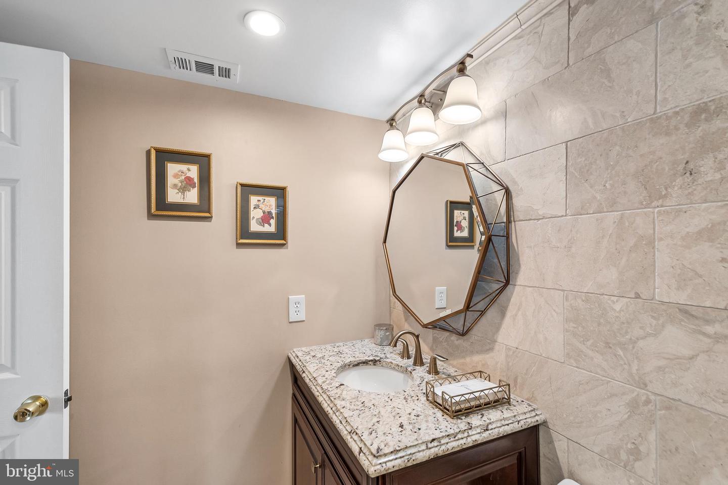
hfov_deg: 100.4
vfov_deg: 77.3
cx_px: 364
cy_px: 242
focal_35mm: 15
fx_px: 303
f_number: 7.1
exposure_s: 1/8
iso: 640
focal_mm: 10
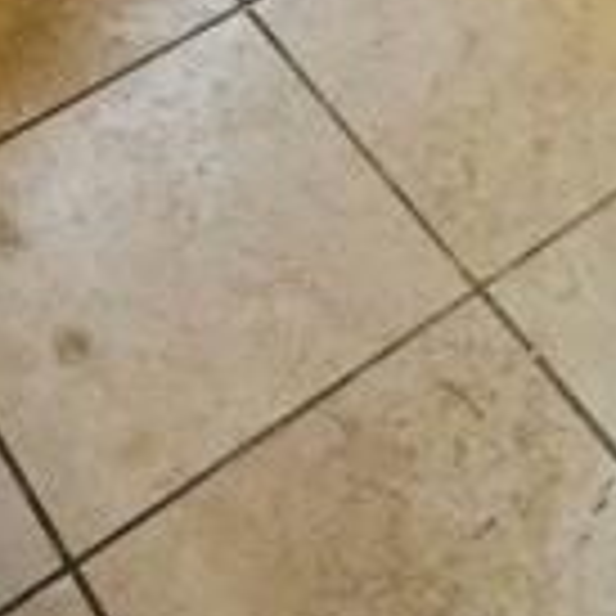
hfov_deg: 17.8
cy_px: -623
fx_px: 1913
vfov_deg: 14.9
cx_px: 634
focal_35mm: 95
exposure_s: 1/160
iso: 2000
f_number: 4
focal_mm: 10
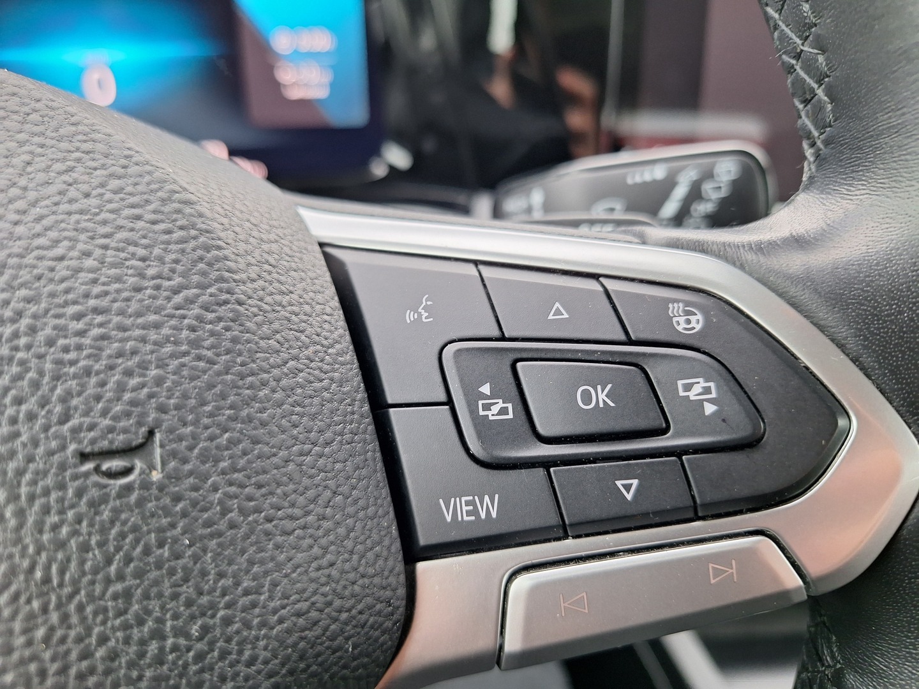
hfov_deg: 73.9
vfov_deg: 58.9
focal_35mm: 23
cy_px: 344
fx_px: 611
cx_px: 460
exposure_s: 1/50
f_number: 1.8
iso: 125
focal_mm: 5.54
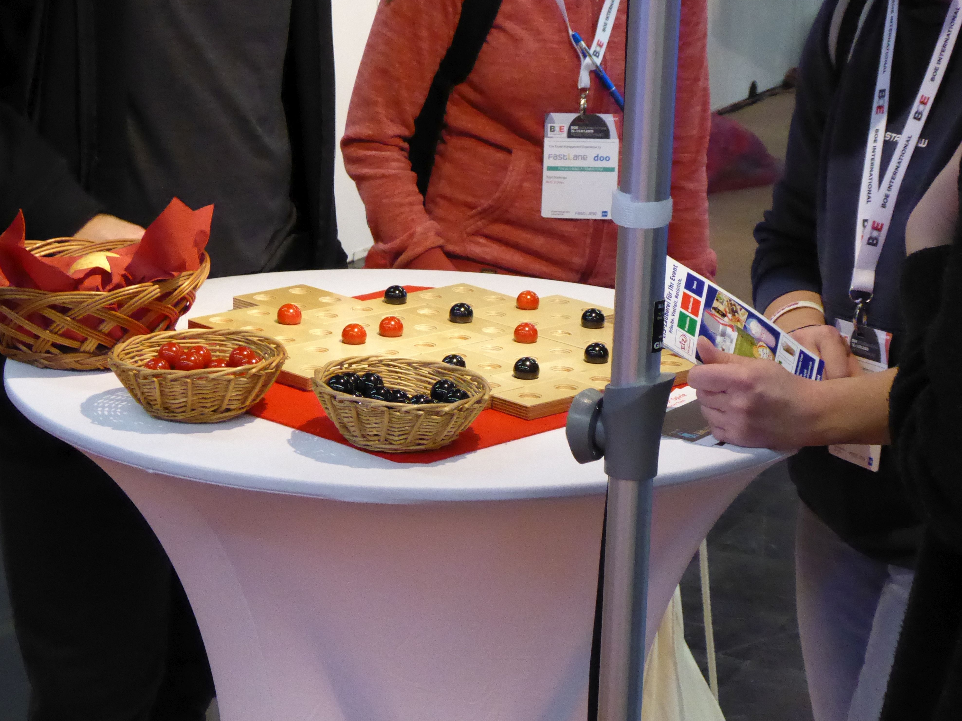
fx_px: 2390
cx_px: 479
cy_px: 362
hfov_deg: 22.8
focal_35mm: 86
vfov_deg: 17.2
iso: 1600
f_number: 4.7
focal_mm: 14.1
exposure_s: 1/40
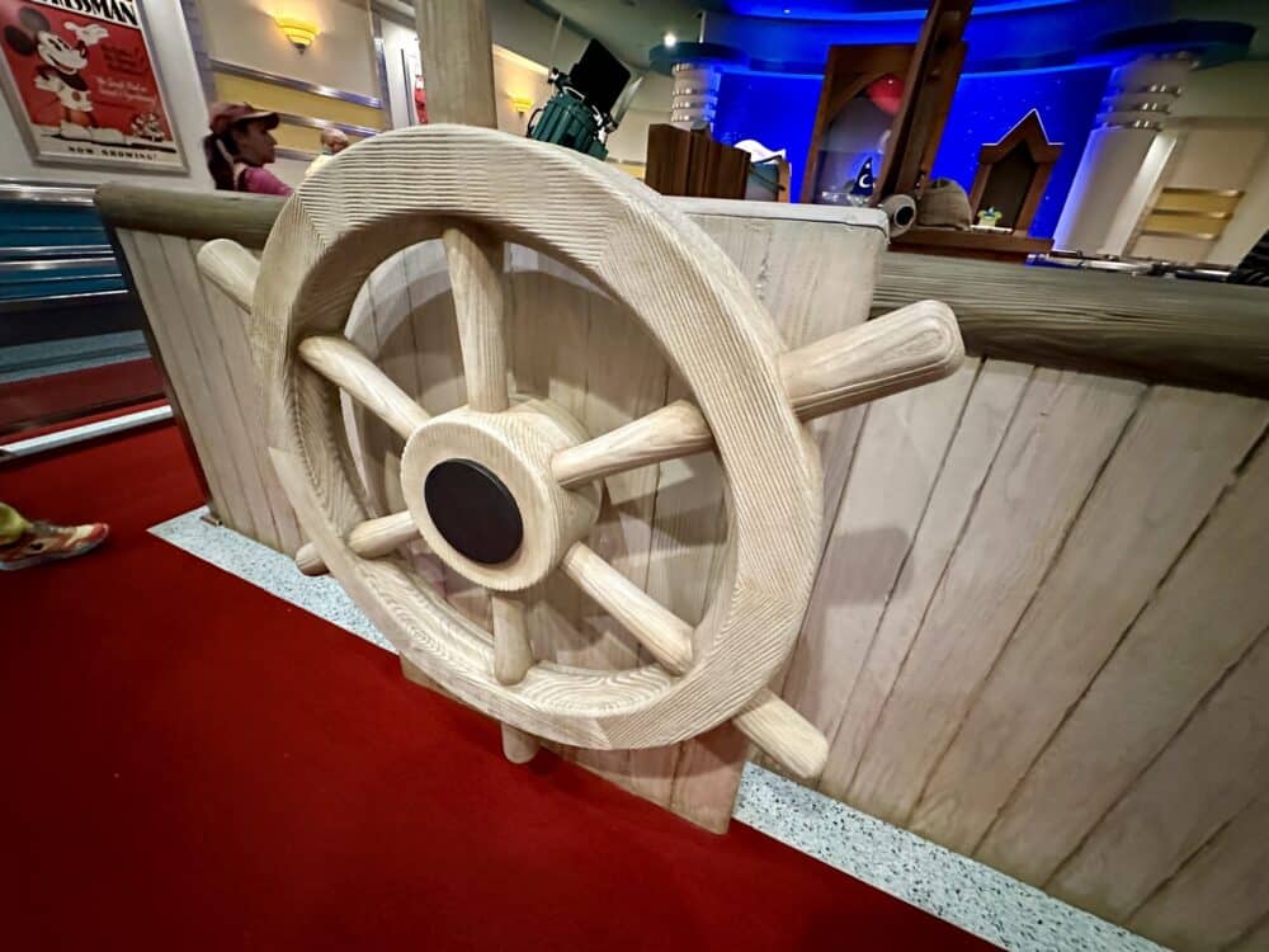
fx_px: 513
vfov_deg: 85.7
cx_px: 634
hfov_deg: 102.1
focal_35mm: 14
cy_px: 476
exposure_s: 1/40
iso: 1000
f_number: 2.2
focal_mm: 2.22
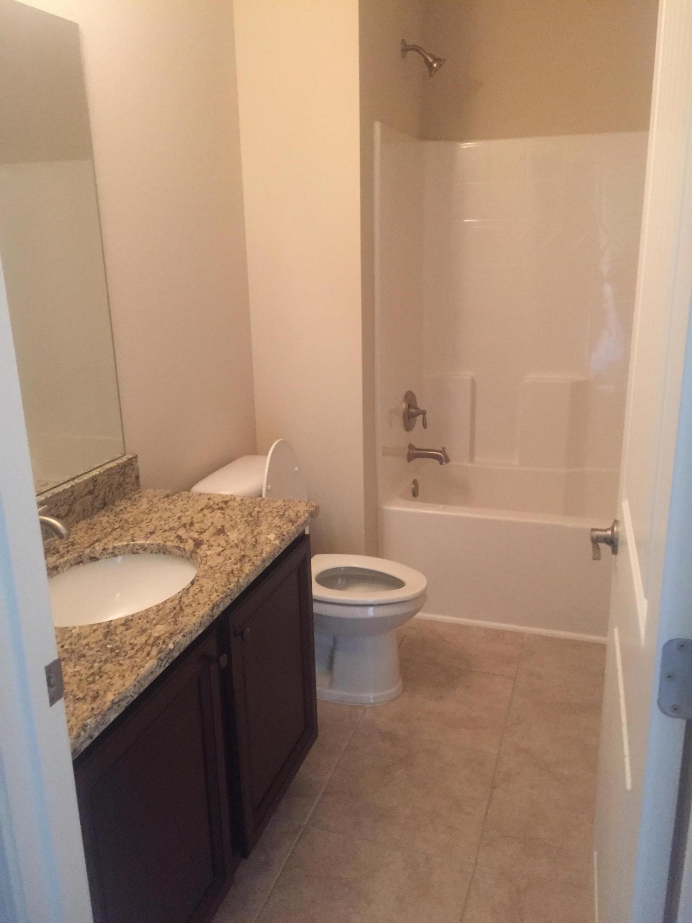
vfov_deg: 61.7
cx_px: 346
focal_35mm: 29
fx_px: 773
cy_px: 462
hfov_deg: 48.2
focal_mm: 4.15
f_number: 2.2
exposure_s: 1/30
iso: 250
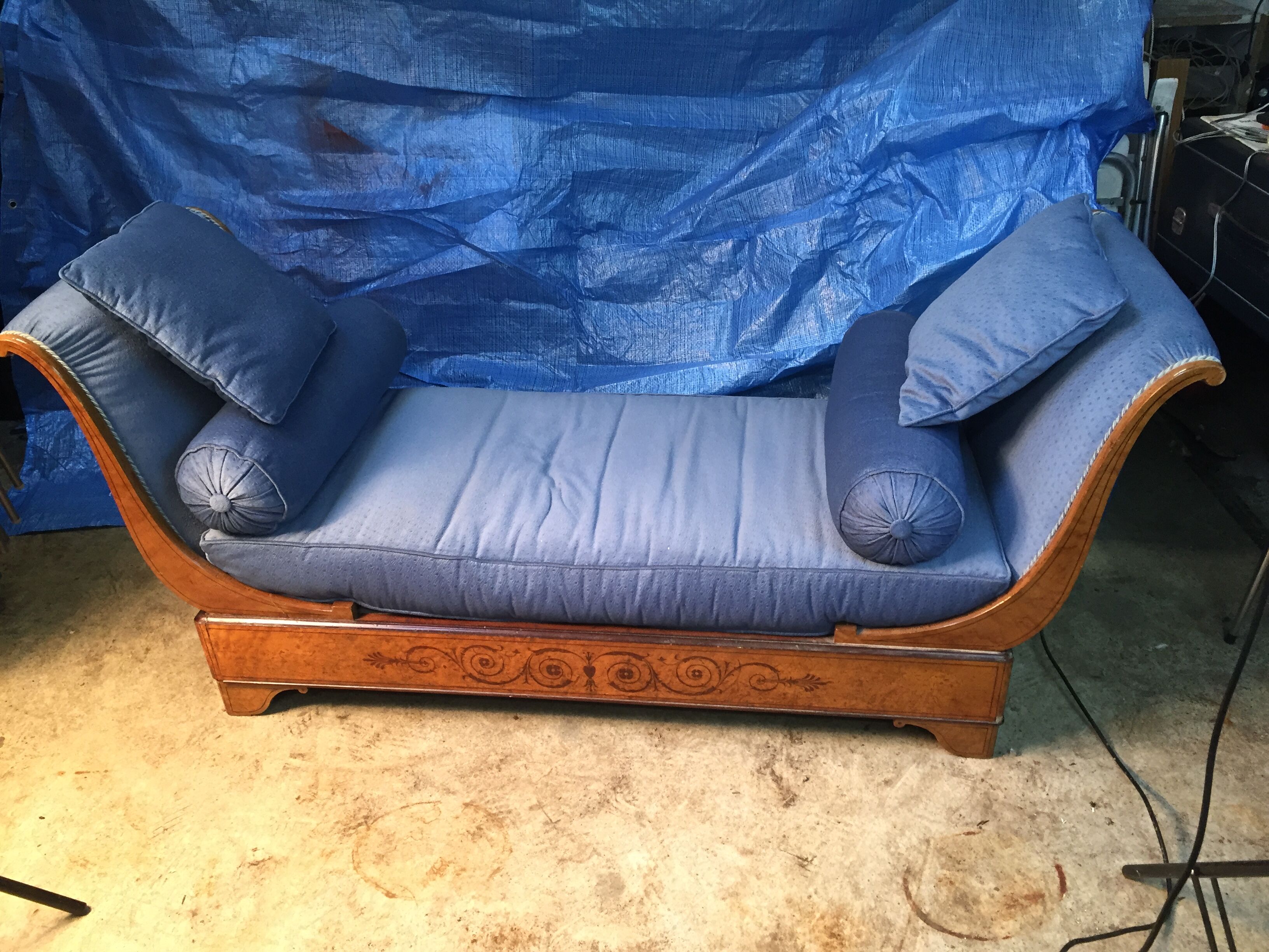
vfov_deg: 48.2
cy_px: 476
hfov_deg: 61.7
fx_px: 1063
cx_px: 634
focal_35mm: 29
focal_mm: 4.15
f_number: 2.2
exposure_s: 1/33
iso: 64
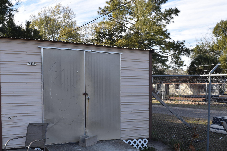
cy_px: 109
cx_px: 89
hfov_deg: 46.1
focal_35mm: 42
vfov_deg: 31.4
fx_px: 265
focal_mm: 18
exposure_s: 1/250
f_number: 8
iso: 200
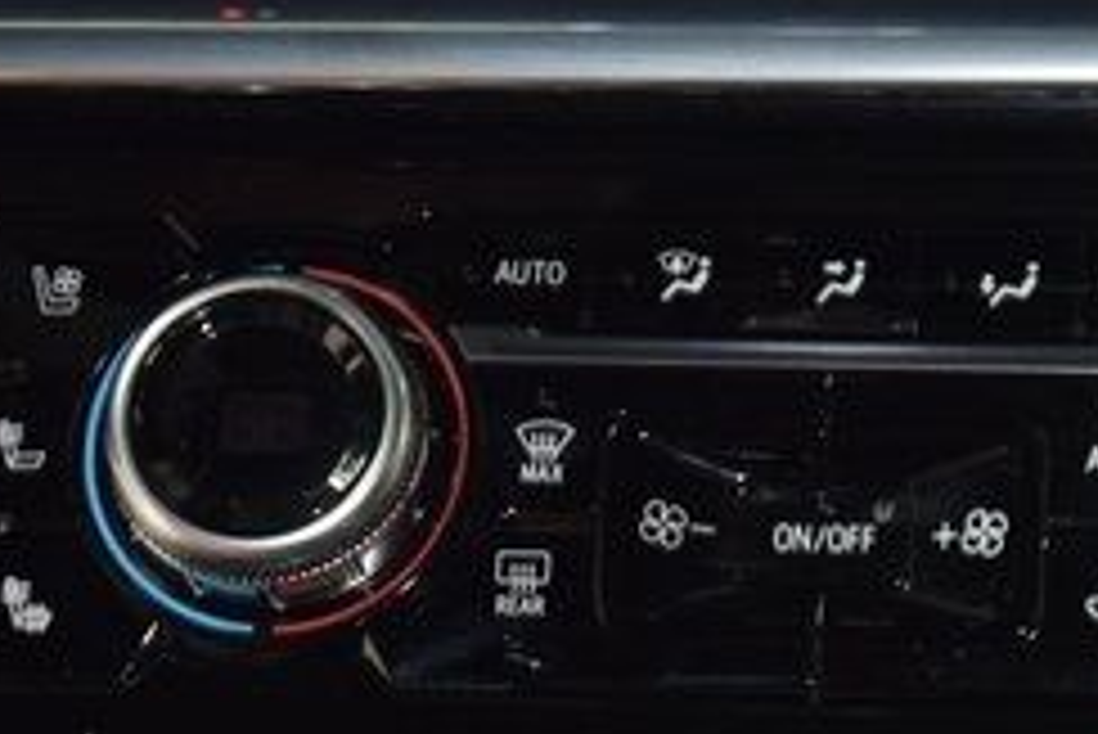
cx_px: 720
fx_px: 6601
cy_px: 579
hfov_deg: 9.5
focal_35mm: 216
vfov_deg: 6.4
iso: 1600
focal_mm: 55
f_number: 4.5
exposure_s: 1/25
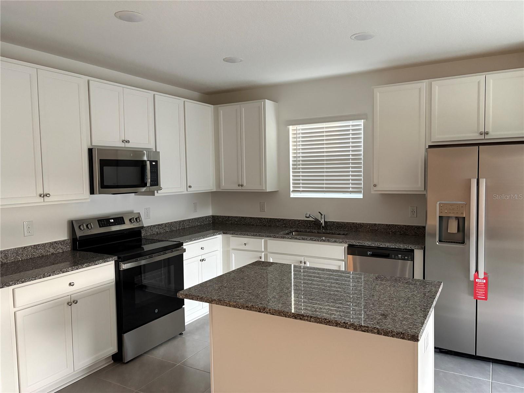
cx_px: 262
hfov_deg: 67.3
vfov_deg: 53.1
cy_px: 196
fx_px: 394
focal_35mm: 26
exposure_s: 1/60
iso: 400
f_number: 1.6
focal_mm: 5.96
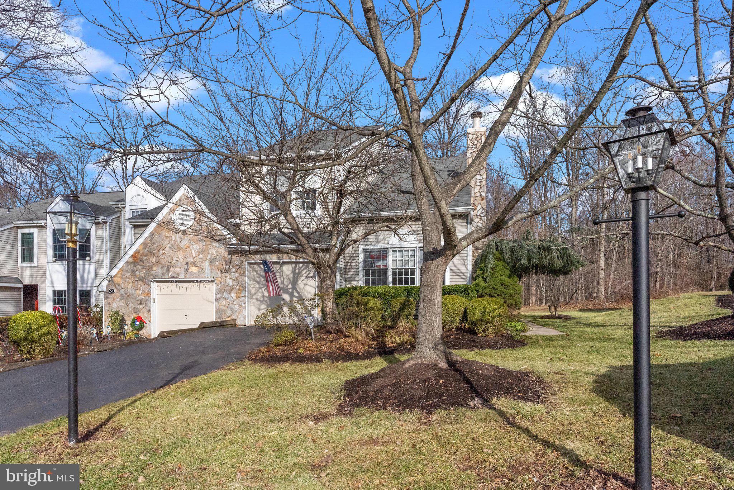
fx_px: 388
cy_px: 245
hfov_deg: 86.9
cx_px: 367
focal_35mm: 19
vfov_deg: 64.6
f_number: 11
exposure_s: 1/4000
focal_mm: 19
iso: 1000
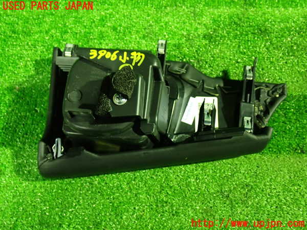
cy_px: 115
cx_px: 154
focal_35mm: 38
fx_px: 337
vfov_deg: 37.7
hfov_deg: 49.0
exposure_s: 1/13
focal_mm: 6.83
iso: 800
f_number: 2.7
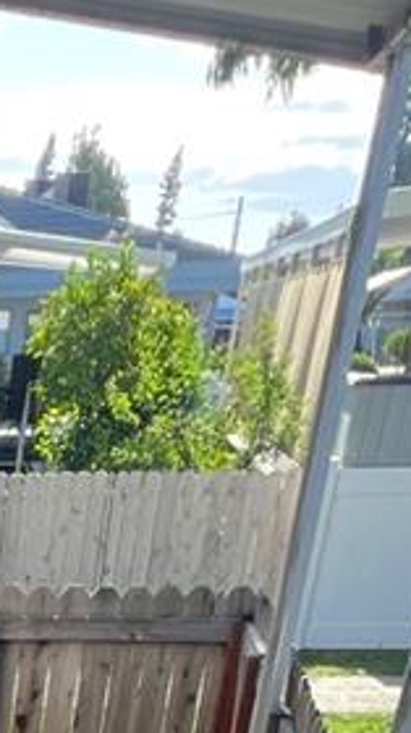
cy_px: 1657
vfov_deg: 16.3
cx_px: -365
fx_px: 1476
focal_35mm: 76
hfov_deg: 13.8
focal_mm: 1.57
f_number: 1.8
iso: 32
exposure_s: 1/326
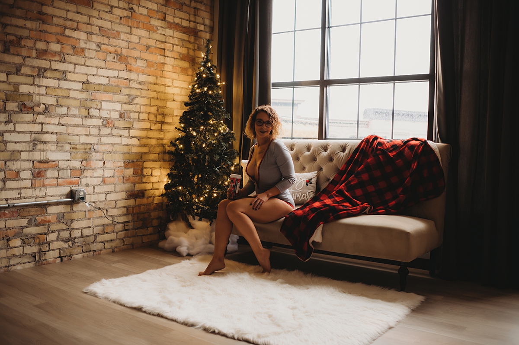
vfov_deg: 37.8
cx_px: 260
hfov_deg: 54.5
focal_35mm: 35
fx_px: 504
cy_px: 172
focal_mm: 35
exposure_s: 1/125
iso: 800
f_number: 2.2
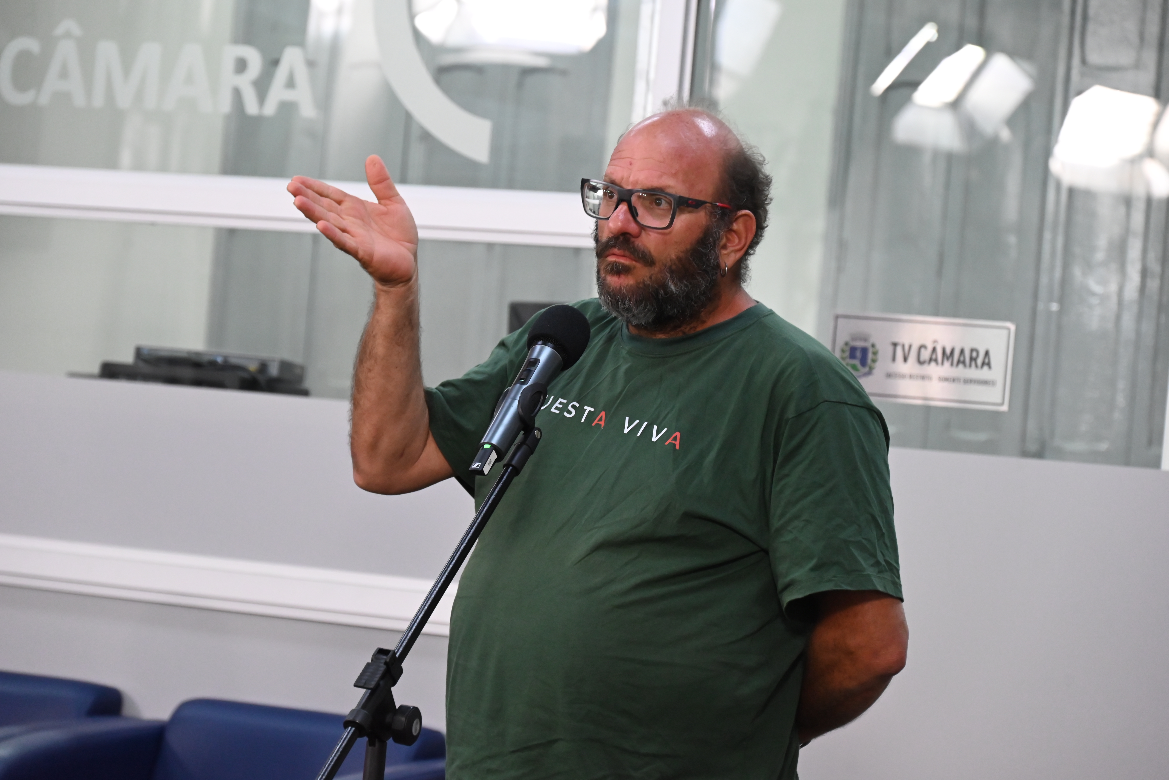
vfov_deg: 10.6
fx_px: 4223
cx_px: 584
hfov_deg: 15.8
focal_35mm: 130
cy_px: 390
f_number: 6.3
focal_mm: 130
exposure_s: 1/100
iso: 3200
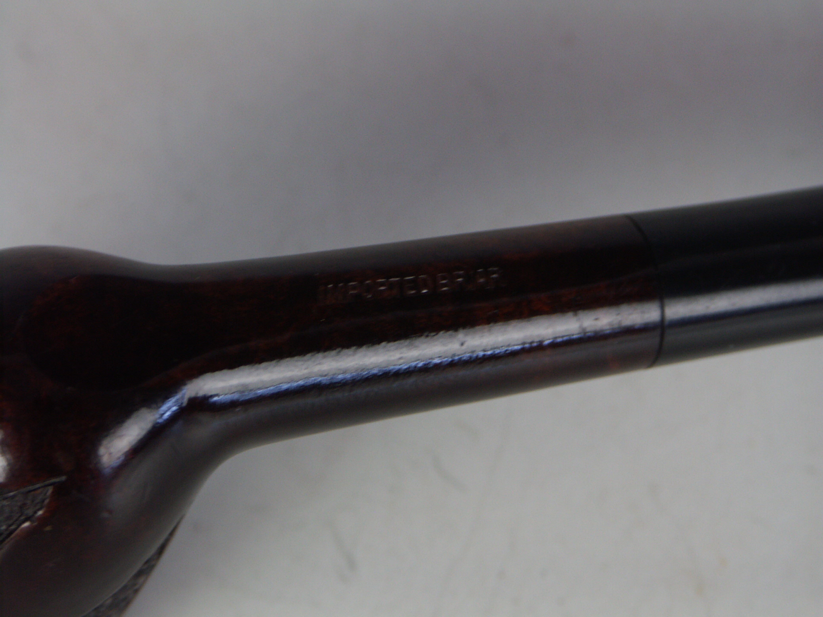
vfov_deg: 7.4
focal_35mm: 200
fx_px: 4755
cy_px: 308
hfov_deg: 9.9
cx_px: 412
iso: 100
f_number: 4.5
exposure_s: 1/30
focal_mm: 50.8
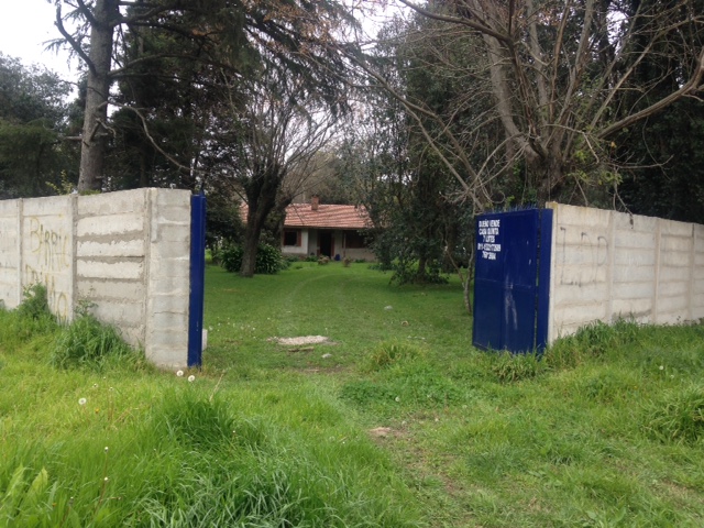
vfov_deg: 42.9
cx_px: 352
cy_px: 264
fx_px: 671
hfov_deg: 55.4
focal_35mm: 33
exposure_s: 1/256
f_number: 2.4
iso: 50
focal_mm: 4.12
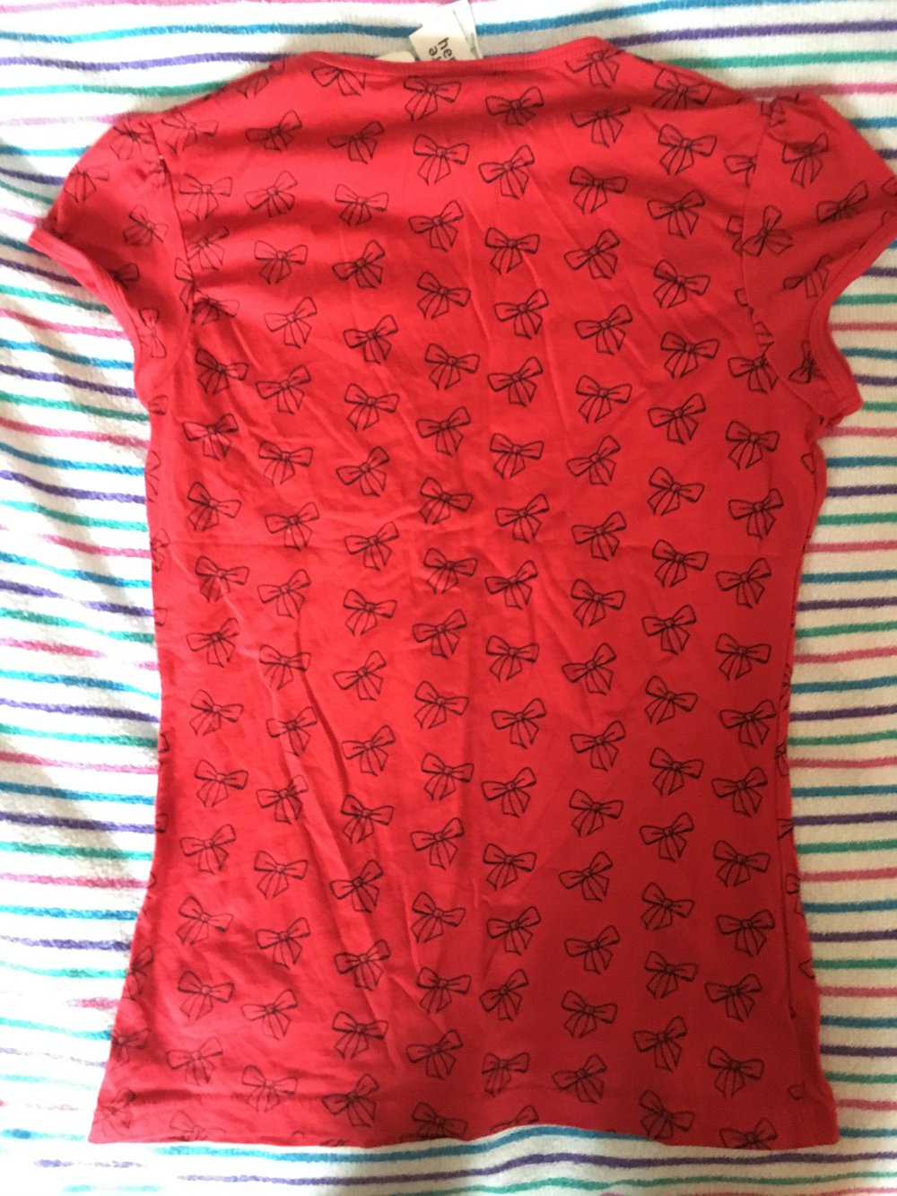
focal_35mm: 29
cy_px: 598
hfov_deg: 48.2
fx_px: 1002
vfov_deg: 61.7
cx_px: 448
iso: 320
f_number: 2.2
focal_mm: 4.15
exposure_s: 1/17
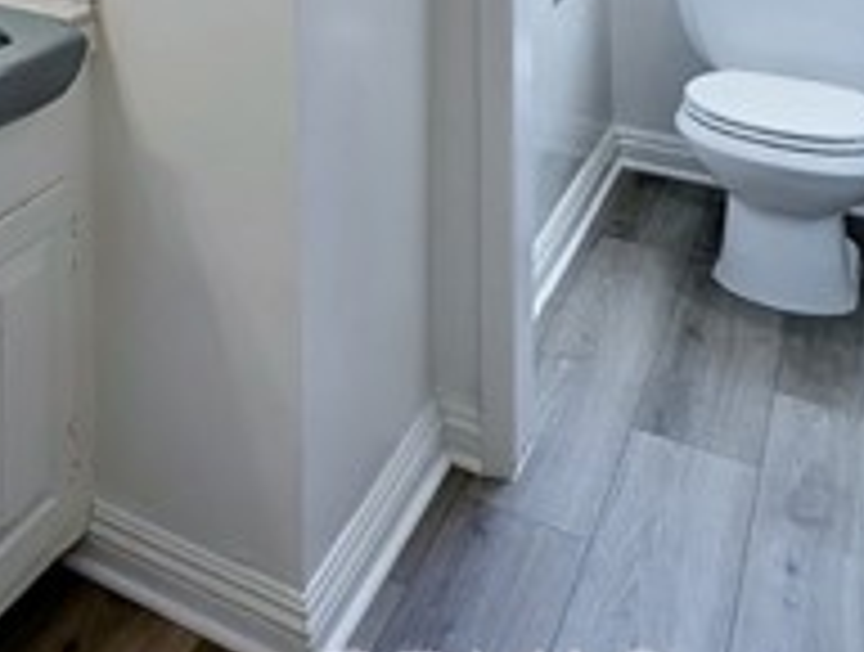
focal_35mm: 40
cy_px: -328
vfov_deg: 26.3
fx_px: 1001
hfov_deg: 32.7
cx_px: -297
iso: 69
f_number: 1.95
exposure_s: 1/120
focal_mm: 2.23
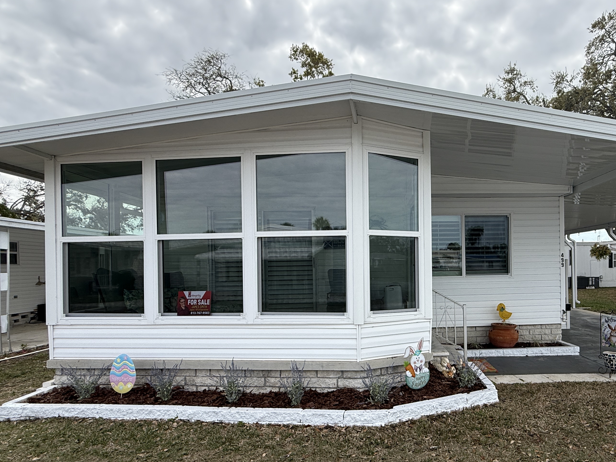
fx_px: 391
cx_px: 399
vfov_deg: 60.7
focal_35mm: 22
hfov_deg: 74.5
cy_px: 268
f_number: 2.2
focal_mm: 2.22
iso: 50
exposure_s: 1/1312
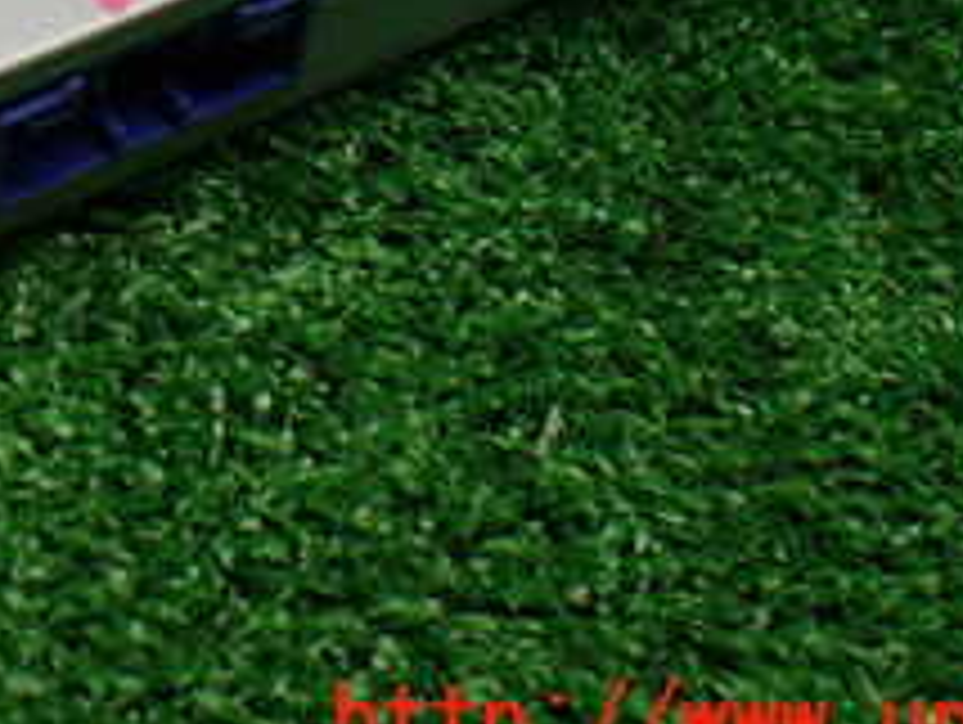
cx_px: 0
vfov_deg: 16.6
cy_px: -229
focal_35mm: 84
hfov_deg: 22.4
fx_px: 2339
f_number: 2.3
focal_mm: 5.4
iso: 200
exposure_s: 1/125
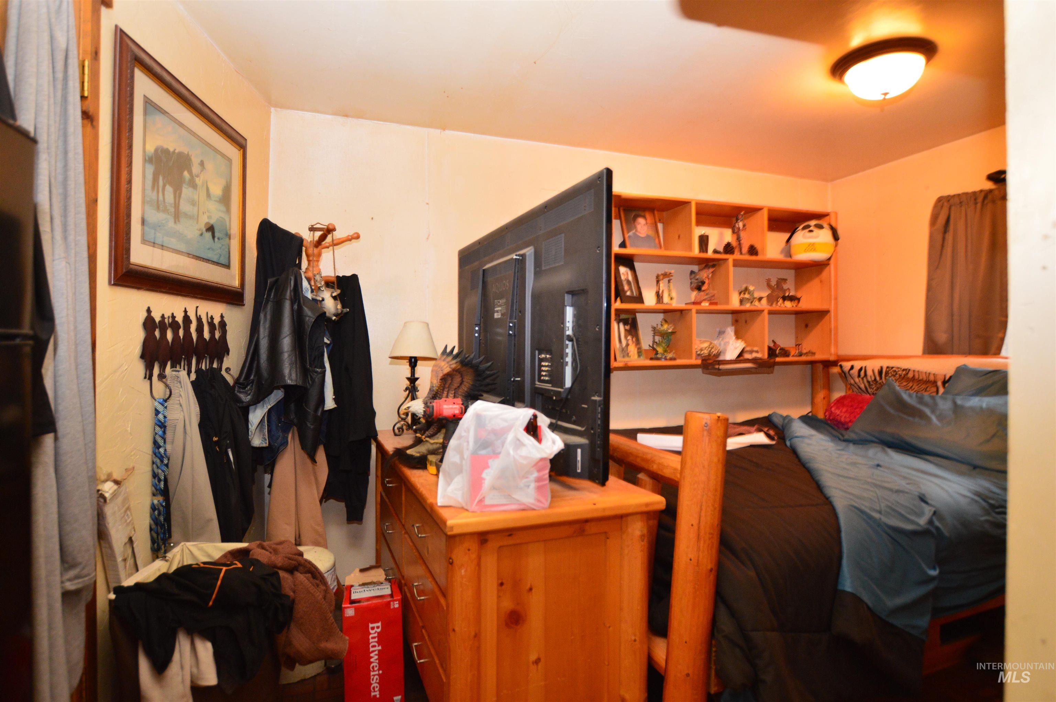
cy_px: 351
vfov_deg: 63.1
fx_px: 571
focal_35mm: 20
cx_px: 528
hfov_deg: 85.5
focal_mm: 13
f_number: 4
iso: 800
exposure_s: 1/13
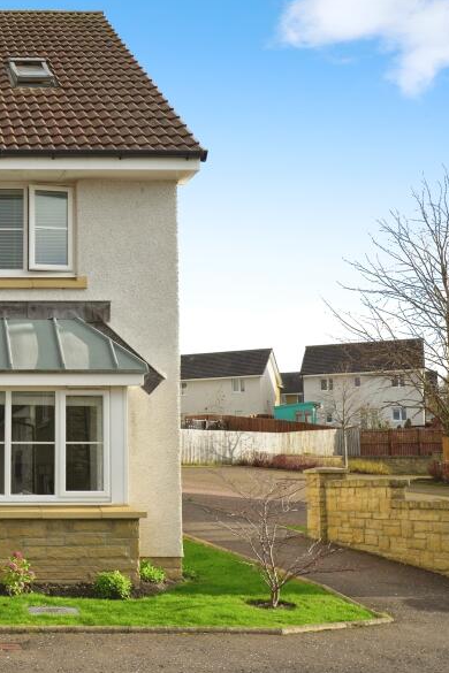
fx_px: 917
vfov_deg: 40.3
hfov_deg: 24.7
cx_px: -100
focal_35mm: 49
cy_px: 315
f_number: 9
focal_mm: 28
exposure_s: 1/250
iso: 200
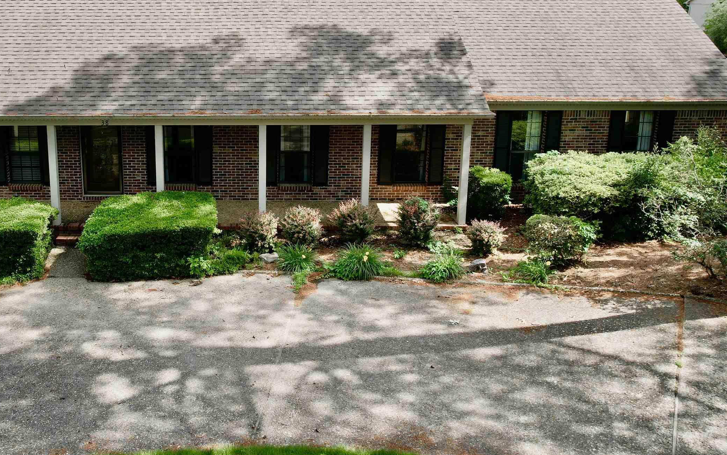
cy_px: 125
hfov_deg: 57.0
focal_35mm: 33
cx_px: 246
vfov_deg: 37.6
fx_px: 654
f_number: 2.8
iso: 110
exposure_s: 1/725
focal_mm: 8.38
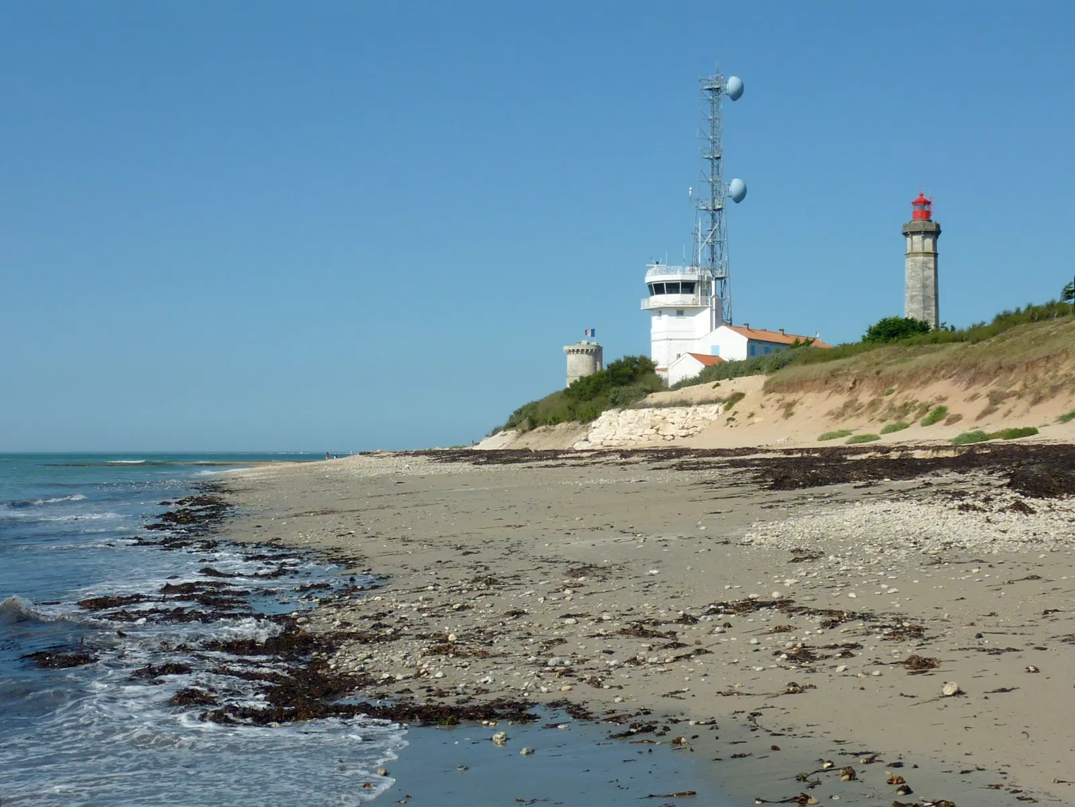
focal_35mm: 54
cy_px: 404
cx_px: 538
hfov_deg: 35.5
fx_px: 1677
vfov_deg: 27.0
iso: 80
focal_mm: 6.1
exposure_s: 1/1300
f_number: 4
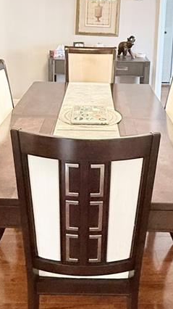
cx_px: 98
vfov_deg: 45.3
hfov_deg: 27.6
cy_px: 67
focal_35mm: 43
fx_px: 351
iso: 320
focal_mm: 2.22
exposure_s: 1/60
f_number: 2.2
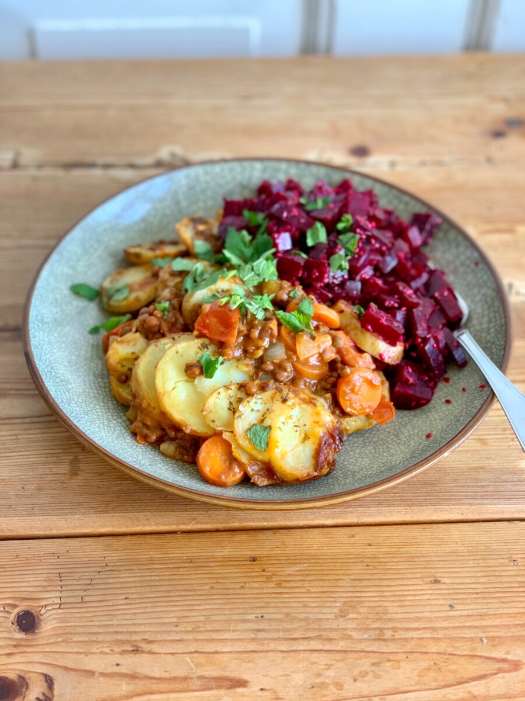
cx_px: 262
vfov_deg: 36.8
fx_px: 1052
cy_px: 350
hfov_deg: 28.0
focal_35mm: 52
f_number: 2.4
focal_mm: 6
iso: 125
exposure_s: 1/63
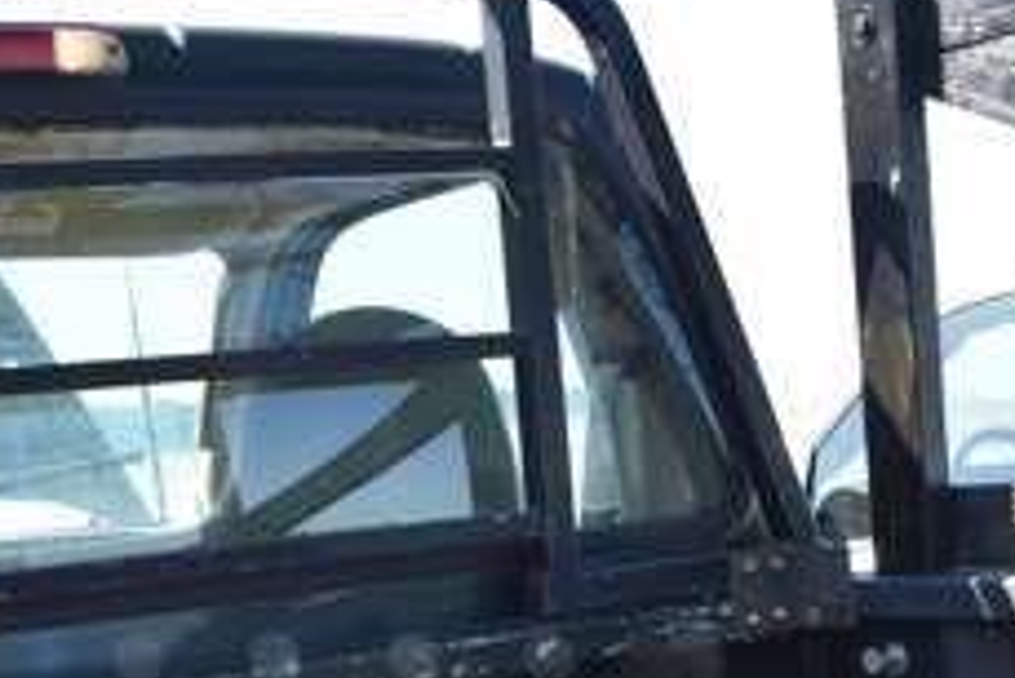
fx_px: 2257
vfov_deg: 16.3
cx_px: 412
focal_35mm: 80
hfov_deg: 25.3
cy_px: 838
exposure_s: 1/250
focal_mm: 20
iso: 250
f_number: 5.6
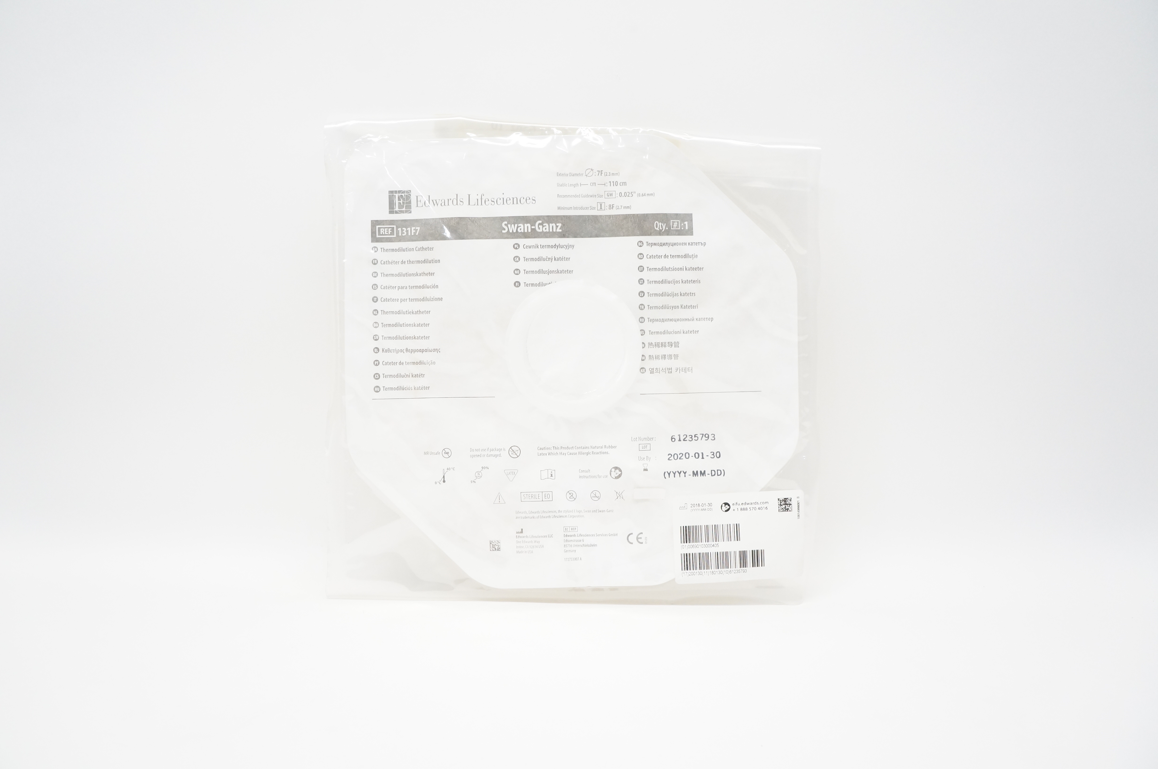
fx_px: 868
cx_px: 579
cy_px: 384
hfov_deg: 67.4
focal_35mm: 27
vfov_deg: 47.8
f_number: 6.3
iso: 1600
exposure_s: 1/160
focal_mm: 18
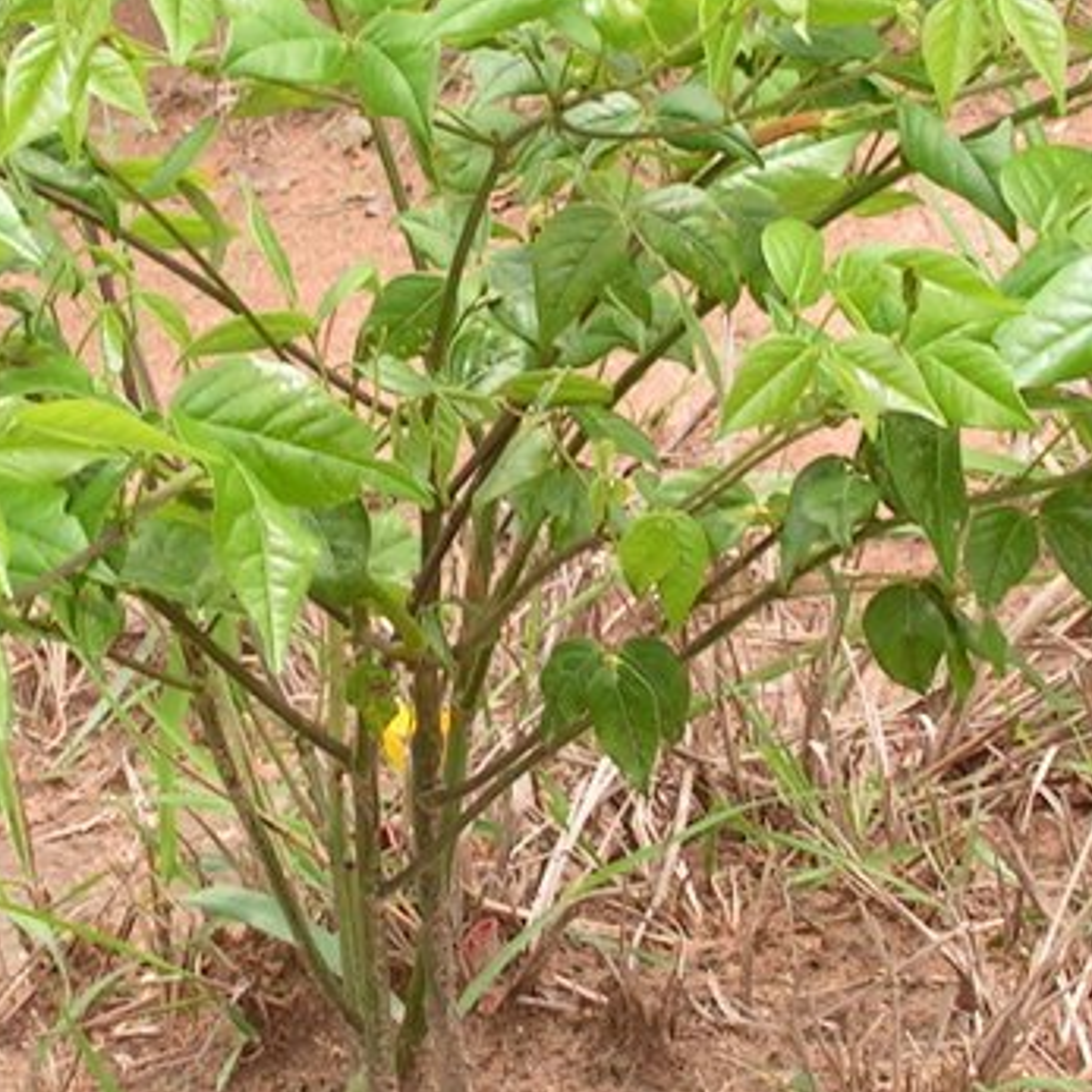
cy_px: 167
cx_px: 390
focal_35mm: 154
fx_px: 5496
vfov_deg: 11.3
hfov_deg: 11.3
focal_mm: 9.9
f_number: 4.5
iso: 50
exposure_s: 1/160
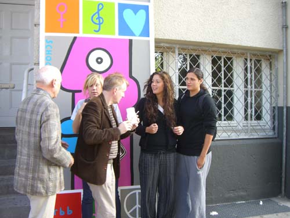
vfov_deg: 37.7
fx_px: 318
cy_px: 109
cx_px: 145
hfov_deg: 49.0
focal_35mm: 38
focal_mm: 6.2
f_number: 2.7
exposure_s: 1/80
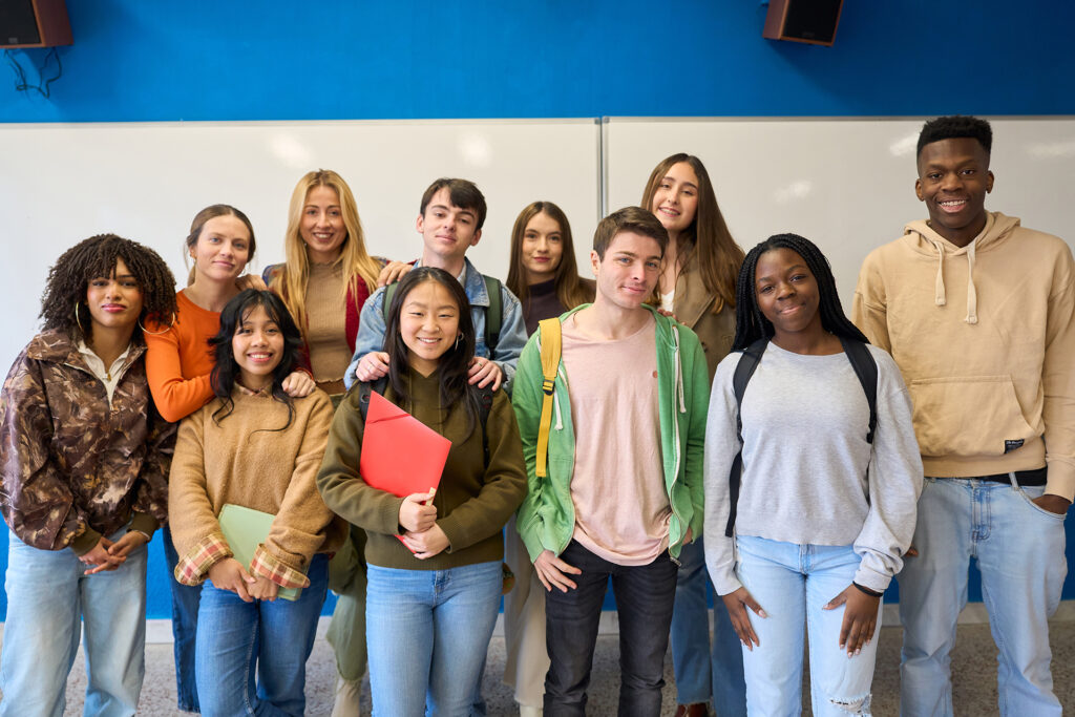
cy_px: 358
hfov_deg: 65.5
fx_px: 836
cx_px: 538
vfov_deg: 46.4
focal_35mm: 28
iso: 1000
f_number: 2
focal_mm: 28
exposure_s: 1/250
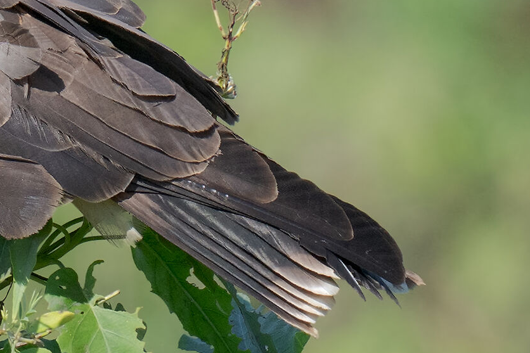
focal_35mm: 1579
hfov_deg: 1.3
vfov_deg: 0.9
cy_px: 7
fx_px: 23240
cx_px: -196
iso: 320
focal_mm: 550
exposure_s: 1/800
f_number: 6.3
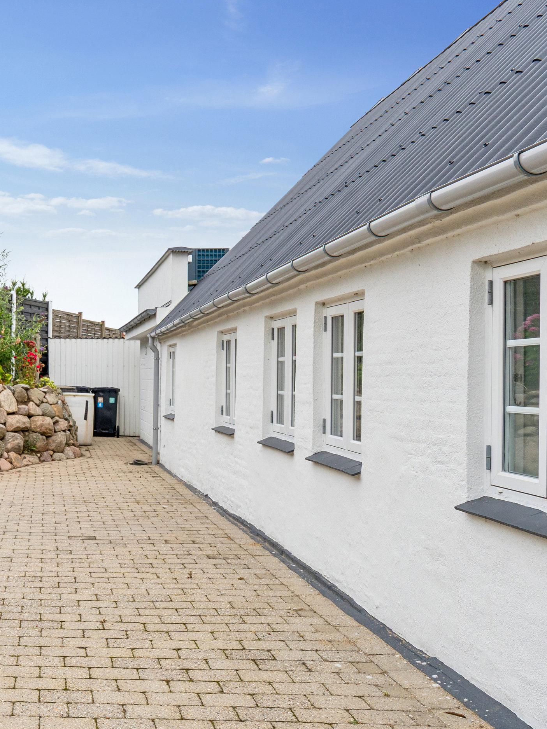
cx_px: -7
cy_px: 367
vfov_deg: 46.4
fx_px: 851
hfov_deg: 32.6
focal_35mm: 40
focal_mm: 17.5
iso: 200
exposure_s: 1/320
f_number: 8
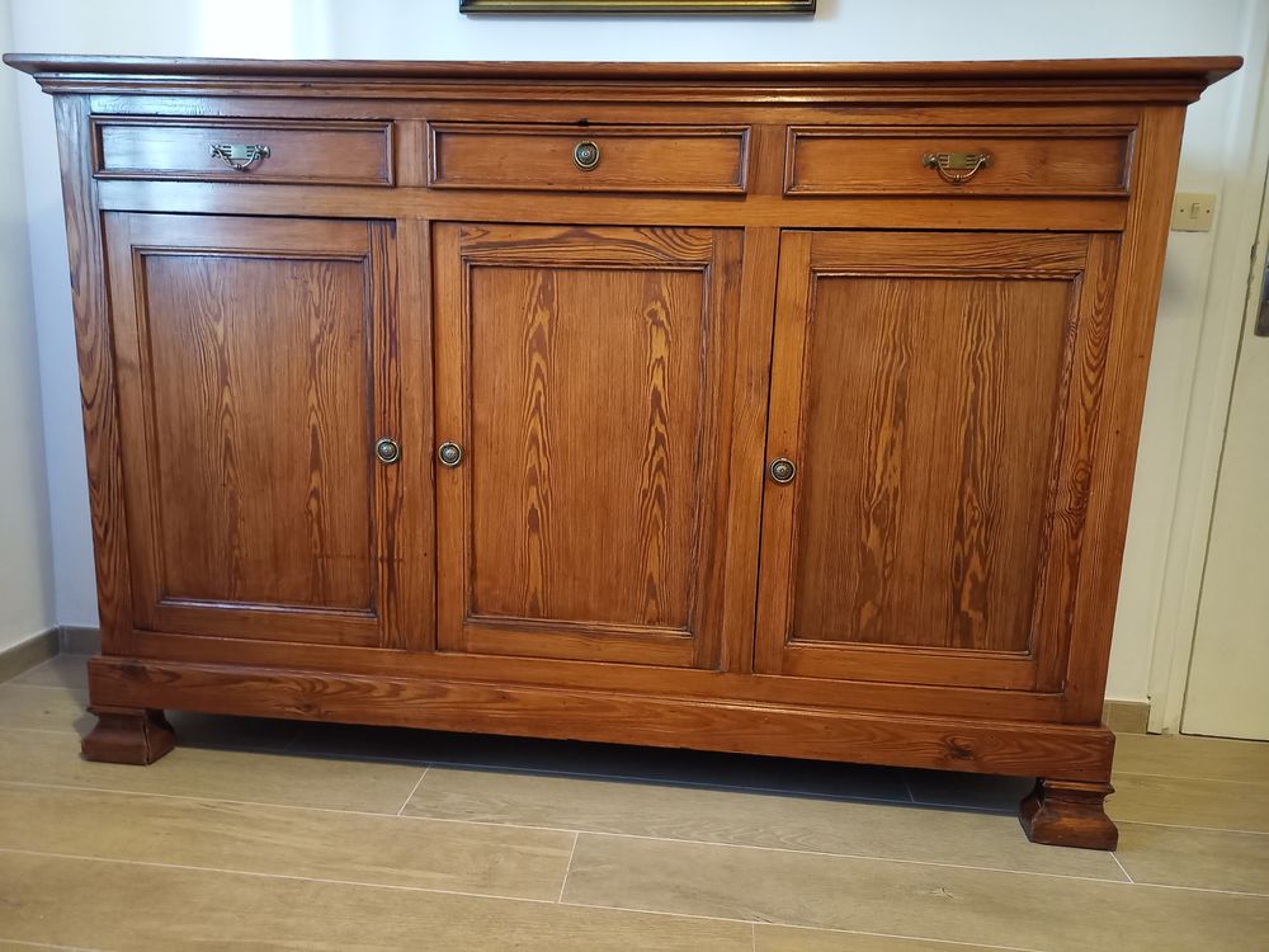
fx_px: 916
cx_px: 634
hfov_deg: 69.4
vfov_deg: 54.9
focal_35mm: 25
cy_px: 476
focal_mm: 4.65
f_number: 1.8
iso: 1000
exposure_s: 1/20
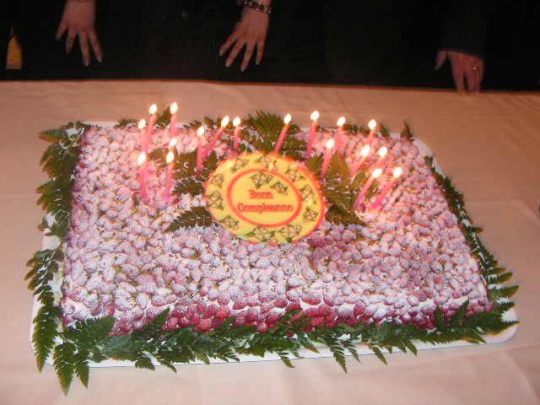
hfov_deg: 51.4
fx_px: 562
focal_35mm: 36
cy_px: 202
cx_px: 270
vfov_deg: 39.7
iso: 200
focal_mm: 6
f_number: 3.2
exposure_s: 1/40
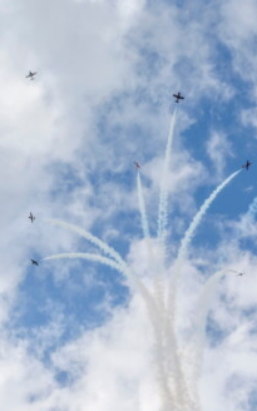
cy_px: 205
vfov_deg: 16.3
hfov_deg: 10.3
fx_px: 1432
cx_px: 148
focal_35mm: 128
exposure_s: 1/640
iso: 200
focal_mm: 55
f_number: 13
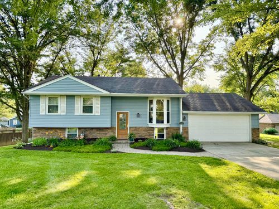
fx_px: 193
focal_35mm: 24
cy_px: 104
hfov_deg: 71.6
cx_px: 140
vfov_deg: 56.8
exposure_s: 1/1361
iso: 100
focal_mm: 6.76
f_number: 1.78
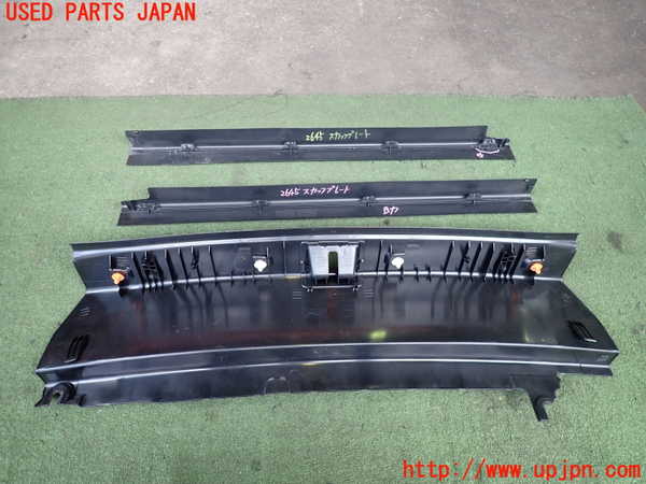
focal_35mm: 25
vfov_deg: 54.9
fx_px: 467
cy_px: 242
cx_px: 323
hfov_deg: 69.4
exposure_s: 1/125
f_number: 2
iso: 200
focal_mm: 4.5
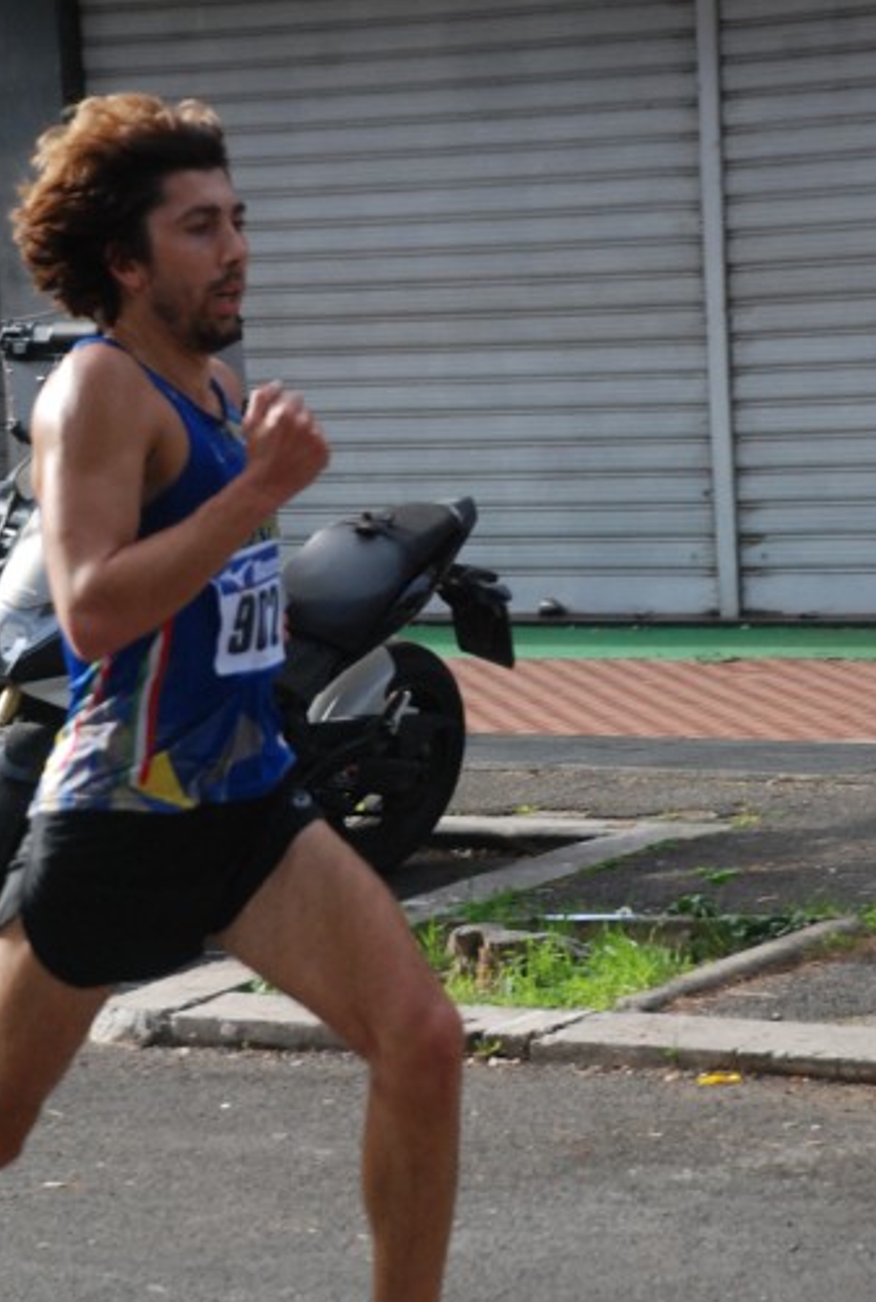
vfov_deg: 13.4
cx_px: 370
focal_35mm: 153
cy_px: 642
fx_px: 5535
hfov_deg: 9.0
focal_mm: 85
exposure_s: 1/800
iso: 1000
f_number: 5.6
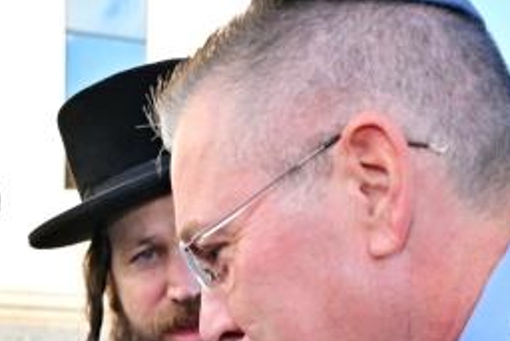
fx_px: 1361
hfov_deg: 21.1
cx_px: 155
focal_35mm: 96
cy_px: 456
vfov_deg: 13.7
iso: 50
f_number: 4
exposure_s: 1/200
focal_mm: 24
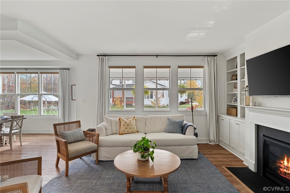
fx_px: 153
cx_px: 145
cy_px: 96
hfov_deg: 86.9
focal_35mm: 19
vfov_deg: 64.6
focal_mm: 19
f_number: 8
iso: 800
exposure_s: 1/8
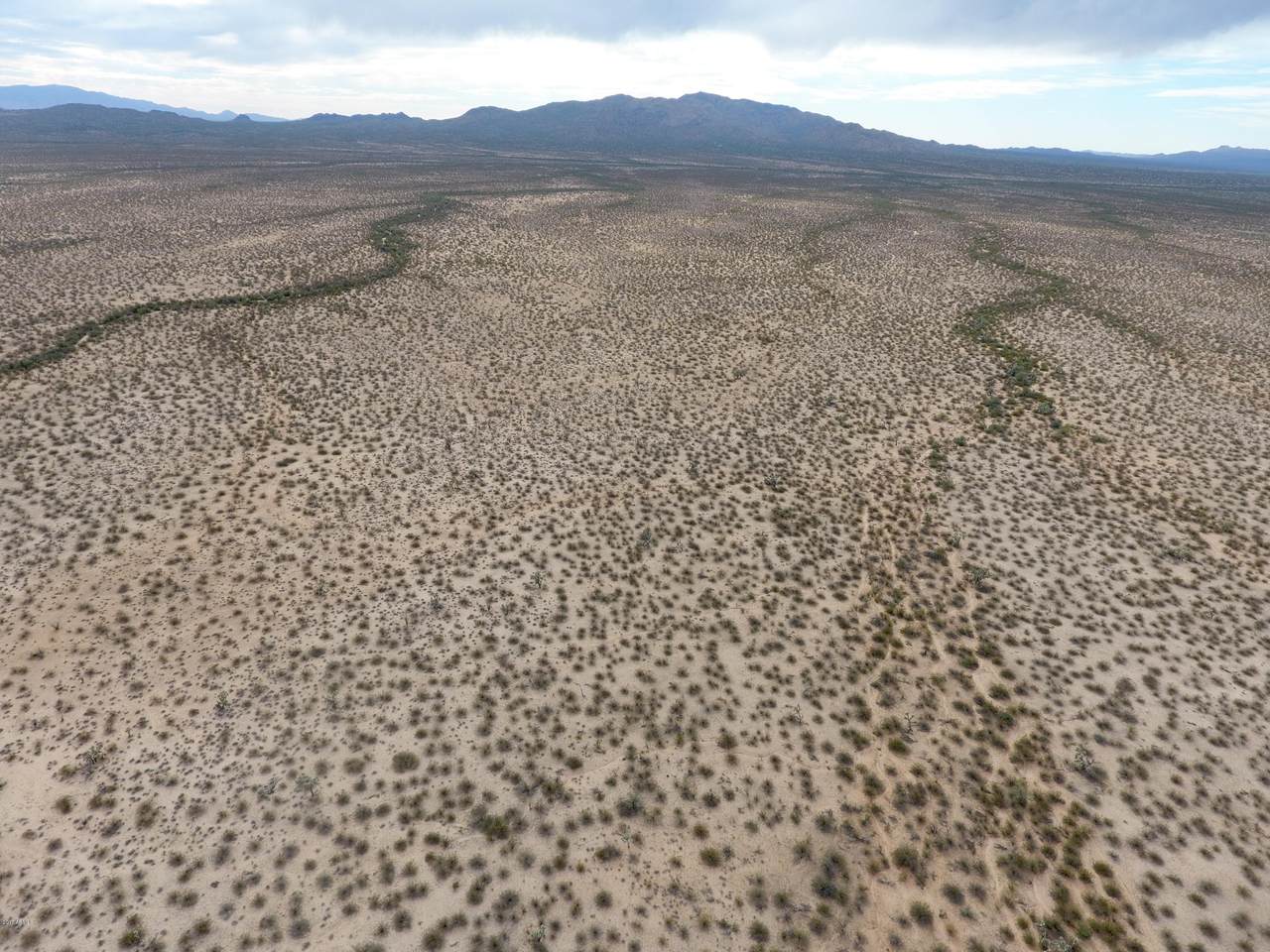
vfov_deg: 66.0
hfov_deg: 81.7
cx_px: 635
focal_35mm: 20
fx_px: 734
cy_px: 476
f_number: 2.8
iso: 100
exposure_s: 1/577
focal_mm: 3.61
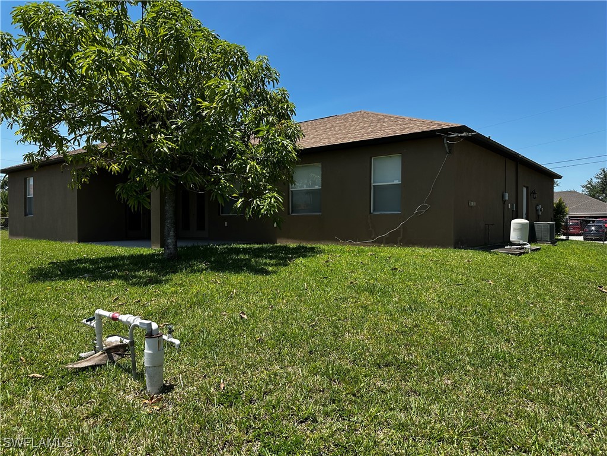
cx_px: 304
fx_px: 421
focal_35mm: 24
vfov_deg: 56.8
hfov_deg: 71.6
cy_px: 228
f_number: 1.78
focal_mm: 6.86
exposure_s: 1/3058
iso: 80
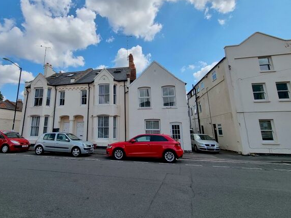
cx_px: 117
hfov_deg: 93.3
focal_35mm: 16
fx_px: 135
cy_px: 99
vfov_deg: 77.9
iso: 50
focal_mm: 2.2
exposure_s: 1/2120
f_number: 2.2
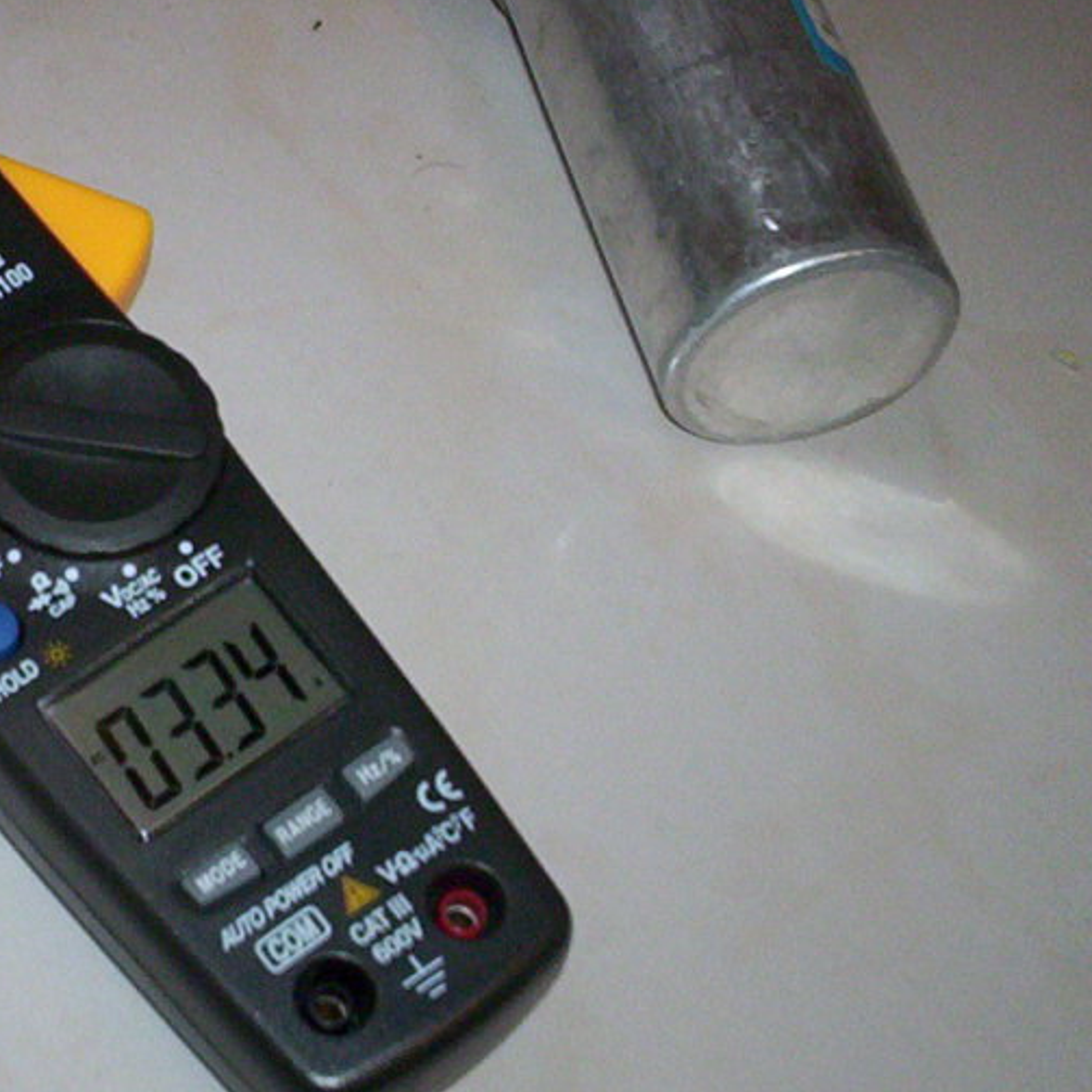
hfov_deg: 21.2
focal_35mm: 79
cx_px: 15
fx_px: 2820
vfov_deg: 21.9
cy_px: 426
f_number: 4.5
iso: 140
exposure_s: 1/60
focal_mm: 4.99
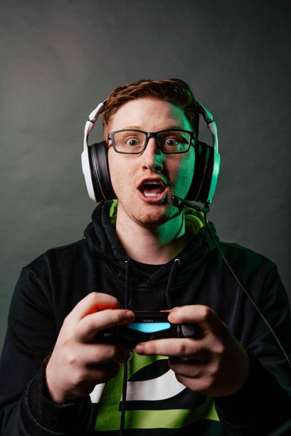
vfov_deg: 37.5
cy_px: 218
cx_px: 146
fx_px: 642
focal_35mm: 53
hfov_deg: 25.5
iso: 100
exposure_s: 1/200
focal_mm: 53
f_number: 6.3
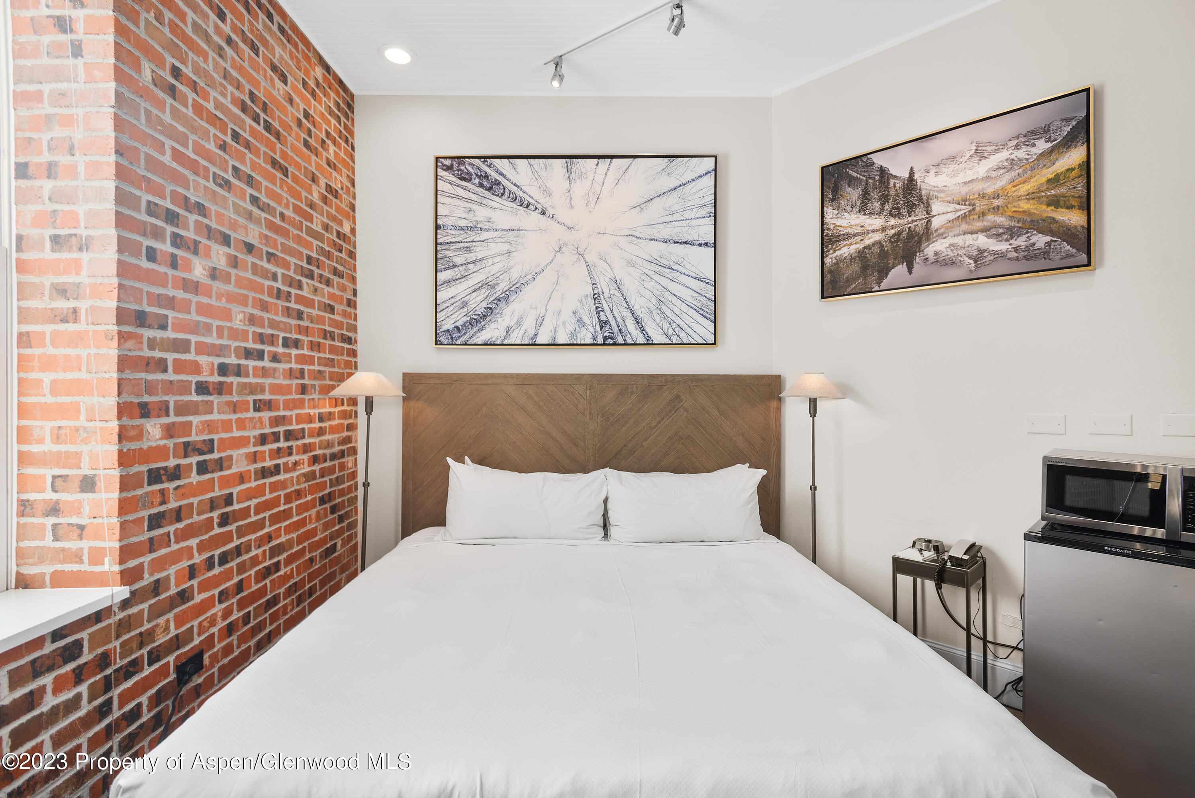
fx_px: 564
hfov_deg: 93.3
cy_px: 399
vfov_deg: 70.5
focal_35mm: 17
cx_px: 598
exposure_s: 1/20
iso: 400
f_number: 7.1
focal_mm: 17
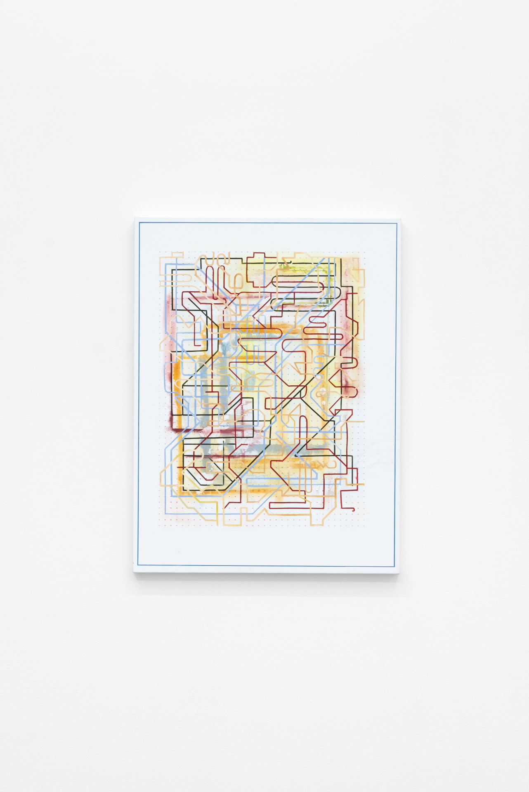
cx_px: 264
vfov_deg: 25.4
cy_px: 396
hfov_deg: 17.1
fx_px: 1761
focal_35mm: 80
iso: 100
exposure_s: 1/2
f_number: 11
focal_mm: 80
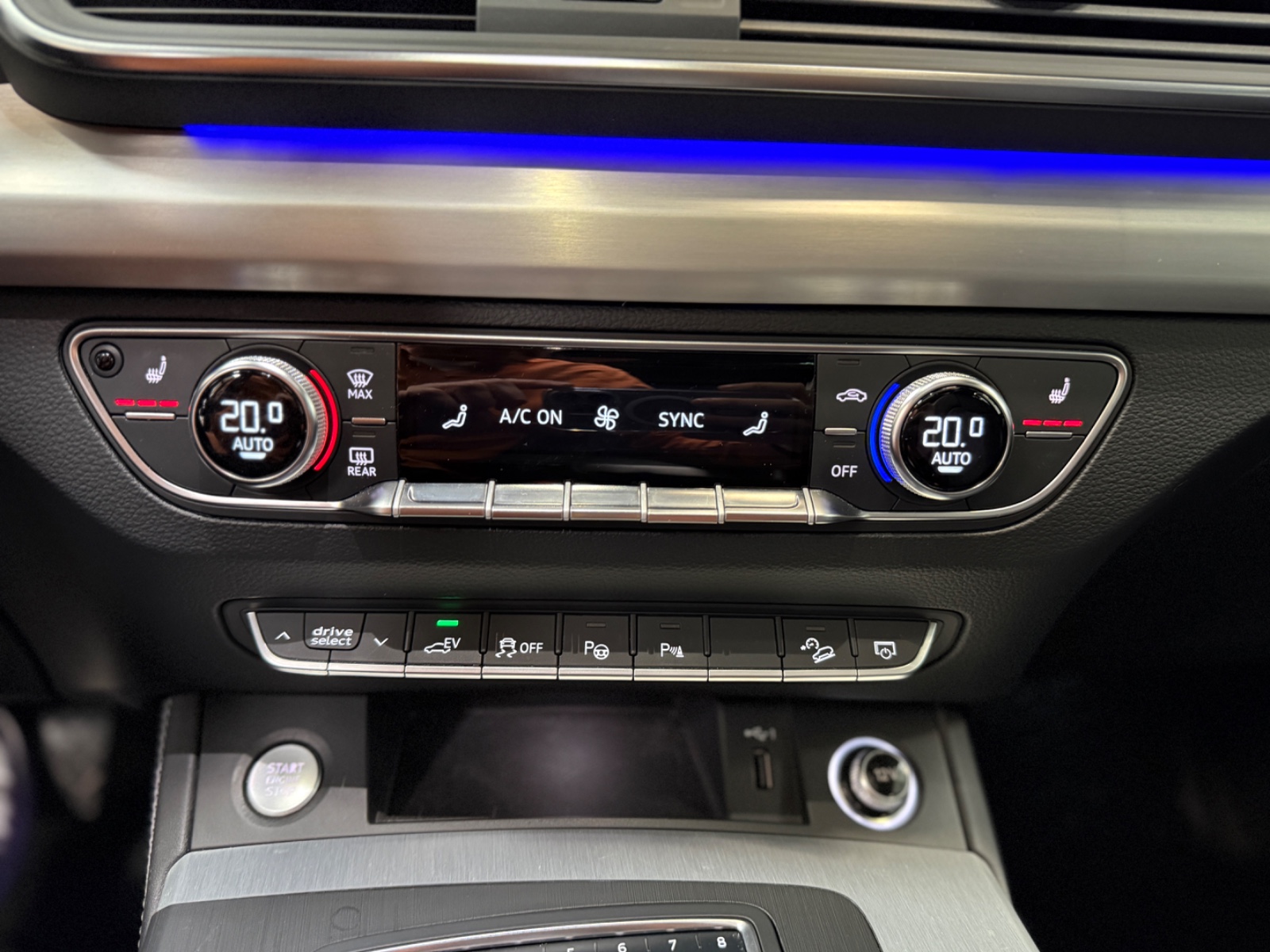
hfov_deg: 71.6
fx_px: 881
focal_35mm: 24
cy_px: 476
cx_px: 635
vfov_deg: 56.8
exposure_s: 1/33
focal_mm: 6.76
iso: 640
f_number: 1.78
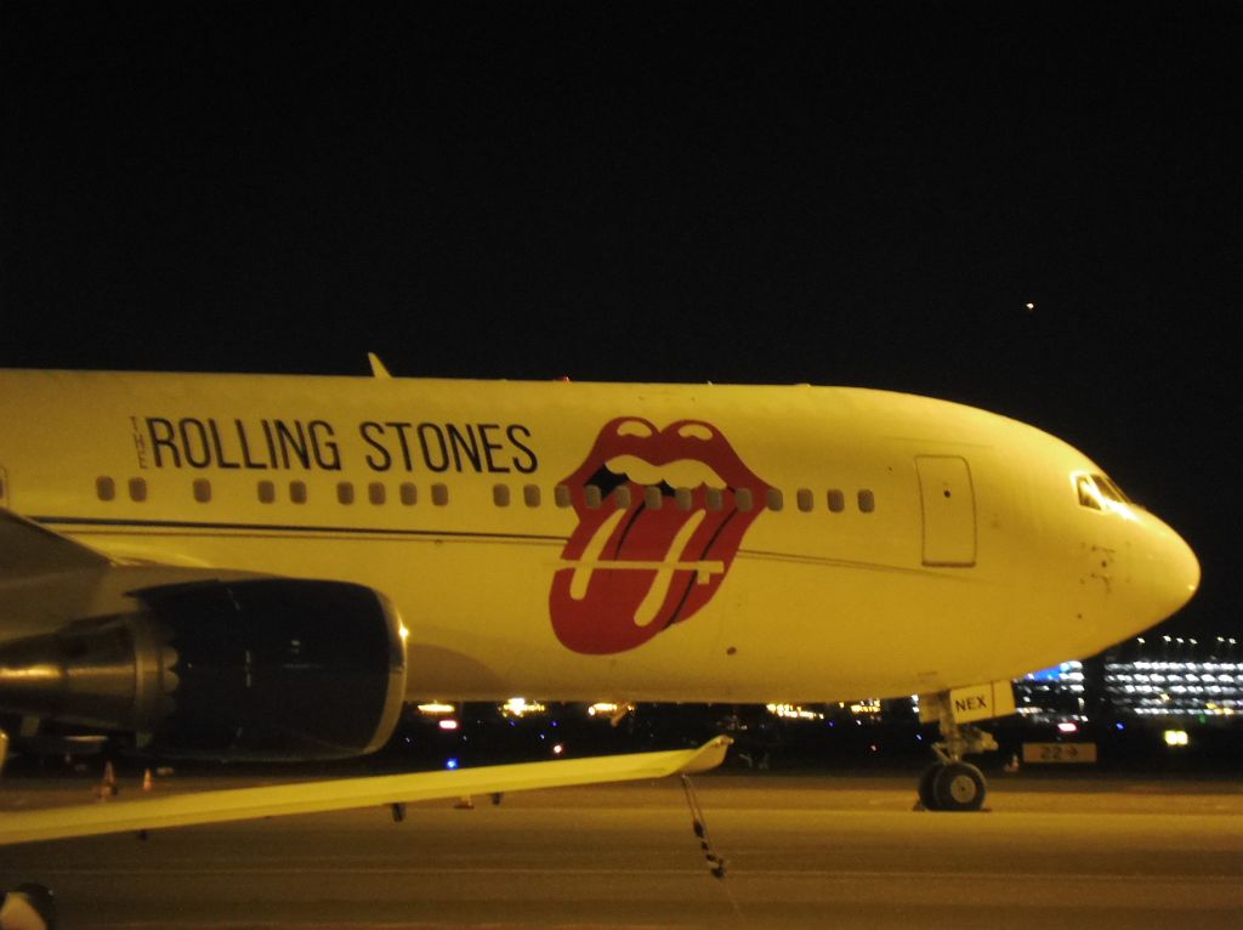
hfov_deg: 5.7
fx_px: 12556
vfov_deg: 4.2
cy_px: 465
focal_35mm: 350
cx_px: 622
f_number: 5.9
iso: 1000
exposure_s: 1/4
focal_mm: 62.5
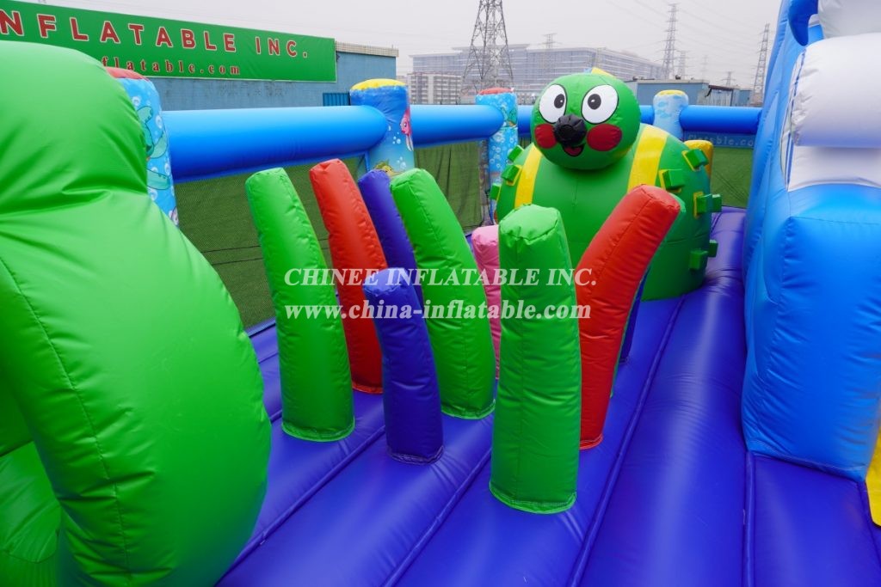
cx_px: 440
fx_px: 587
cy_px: 294
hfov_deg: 73.7
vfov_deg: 53.1
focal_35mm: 24
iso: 100
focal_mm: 16
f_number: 7.1
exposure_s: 1/100
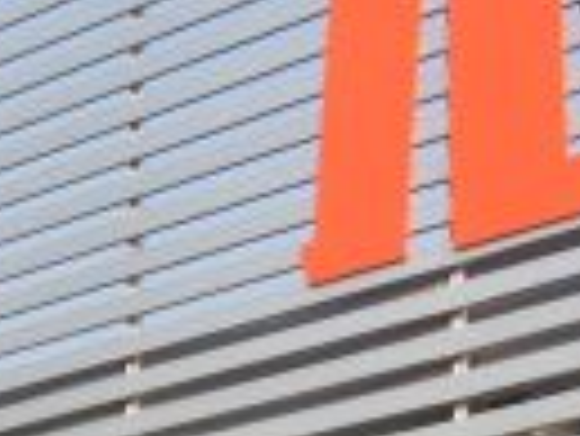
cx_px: -441
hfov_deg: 11.7
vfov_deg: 9.2
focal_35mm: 157
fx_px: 2633
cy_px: 627
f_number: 2.2
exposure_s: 1/1208
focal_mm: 4.15
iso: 32
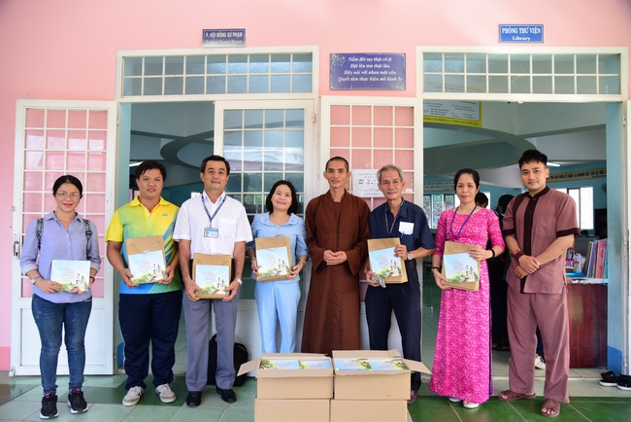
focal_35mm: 24
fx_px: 421
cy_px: 211
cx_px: 316
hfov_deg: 73.7
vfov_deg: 53.2
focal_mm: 24
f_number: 4
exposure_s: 1/125
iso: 320
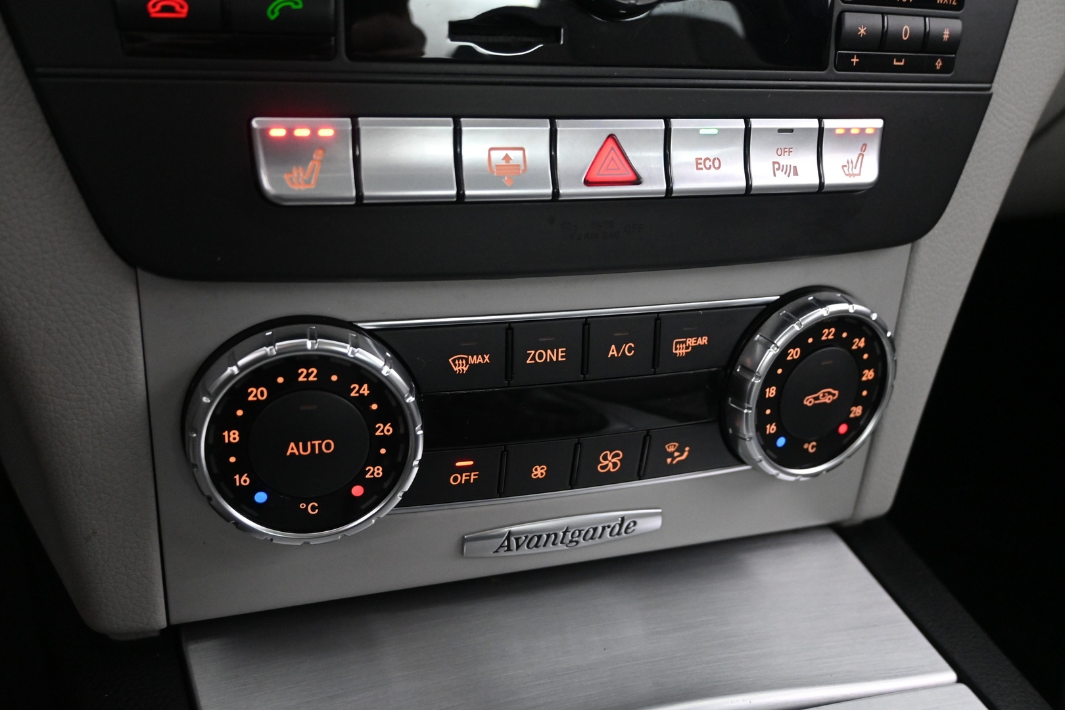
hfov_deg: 57.2
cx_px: 532
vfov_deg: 40.0
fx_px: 976
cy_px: 355
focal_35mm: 33
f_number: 4
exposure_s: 1/25
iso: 2500
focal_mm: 22
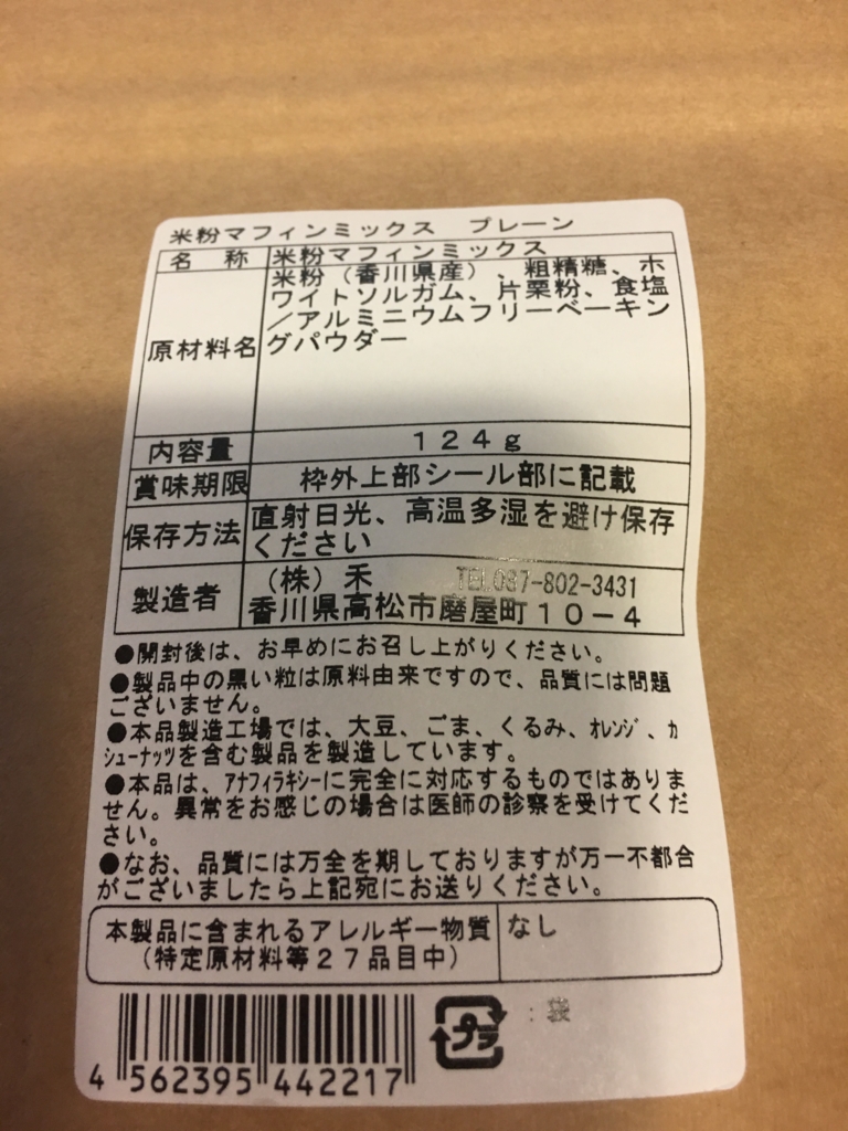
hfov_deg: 48.2
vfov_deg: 61.7
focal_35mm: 29
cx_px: 424
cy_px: 566
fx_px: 947
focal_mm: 4.15
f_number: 2.2
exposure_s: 1/15
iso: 40
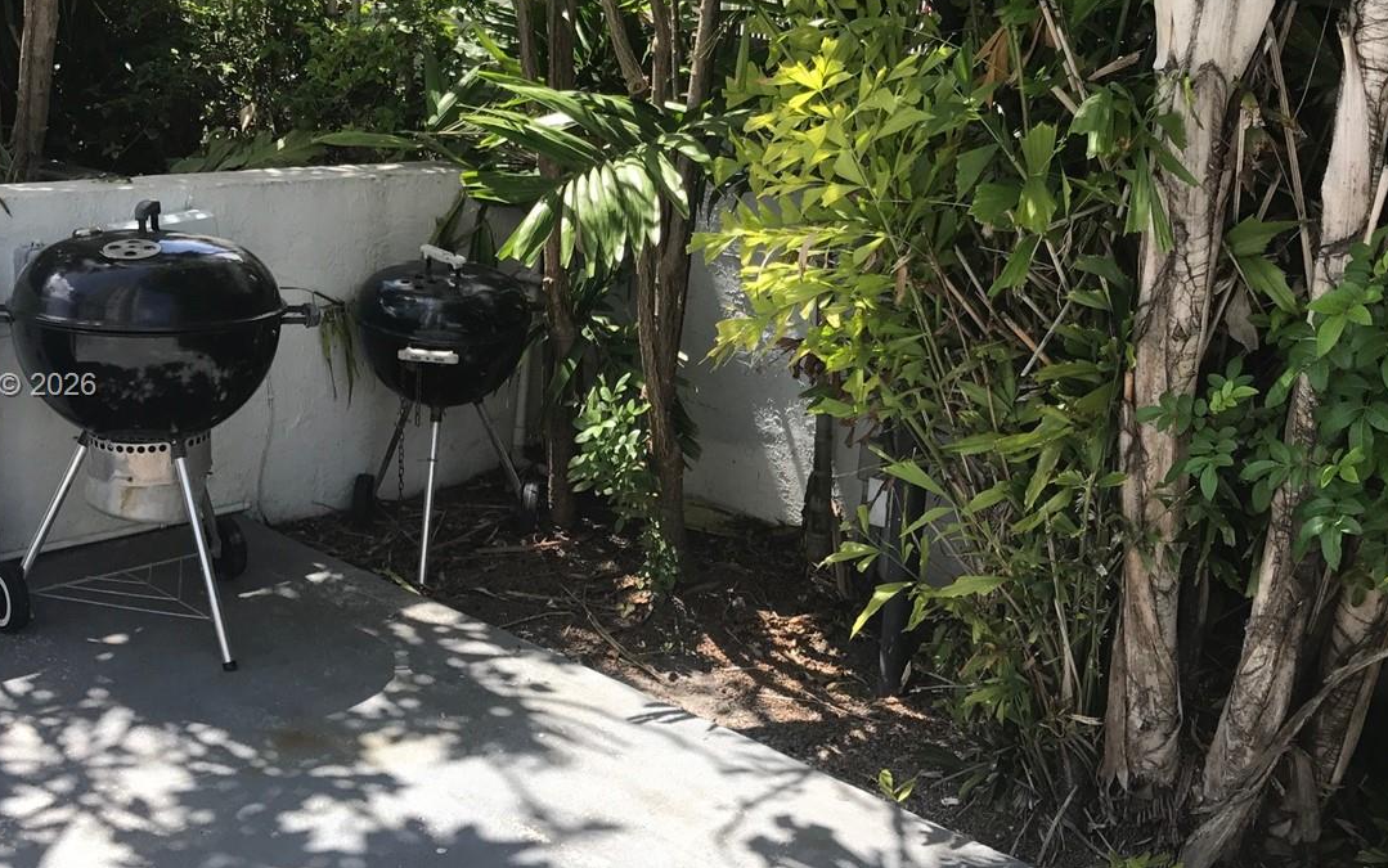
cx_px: 726
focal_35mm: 44
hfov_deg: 45.2
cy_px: 387
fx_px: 1665
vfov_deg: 29.2
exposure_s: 1/748
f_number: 1.8
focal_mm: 3.99
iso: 20
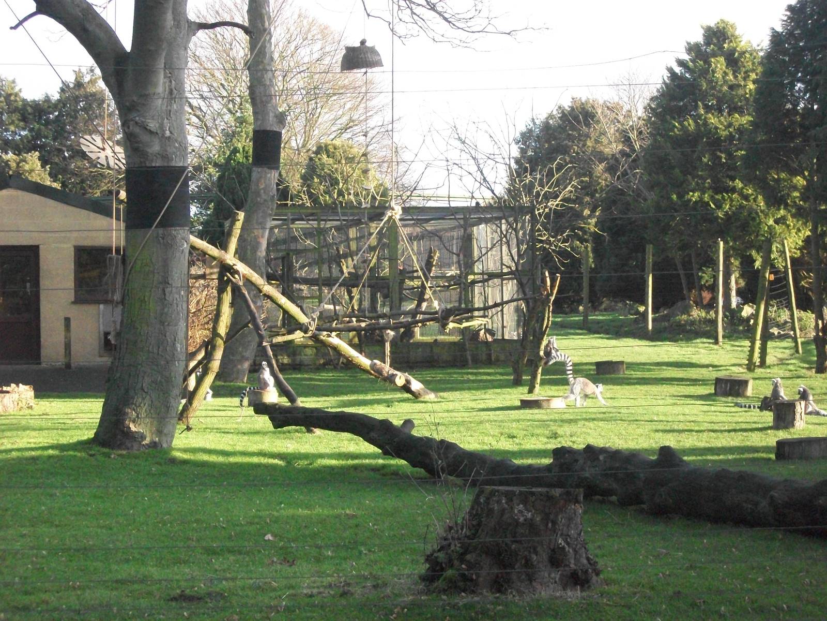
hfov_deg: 25.3
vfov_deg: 19.1
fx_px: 1840
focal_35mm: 77
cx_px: 414
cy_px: 310
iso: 604
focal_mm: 13.7
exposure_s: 1/500
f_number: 4.6
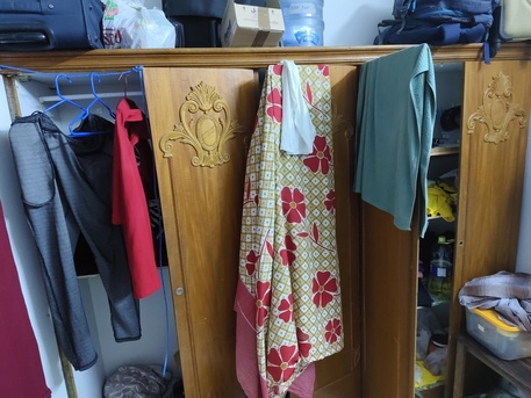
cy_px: 199
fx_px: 353
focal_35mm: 23
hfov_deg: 73.9
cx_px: 266
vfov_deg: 58.9
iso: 738
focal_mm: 5.56
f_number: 1.88
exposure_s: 1/50
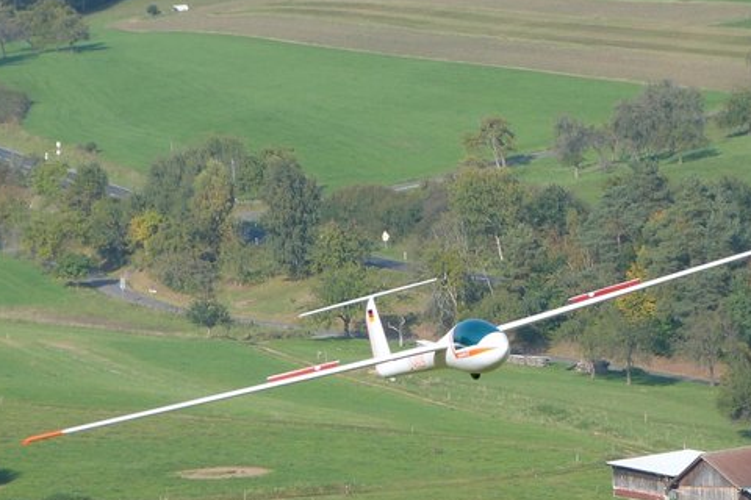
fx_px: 8719
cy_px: 380
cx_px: 482
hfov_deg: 4.9
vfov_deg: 3.3
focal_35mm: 418
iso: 100
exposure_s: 1/500
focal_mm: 43.5
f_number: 4
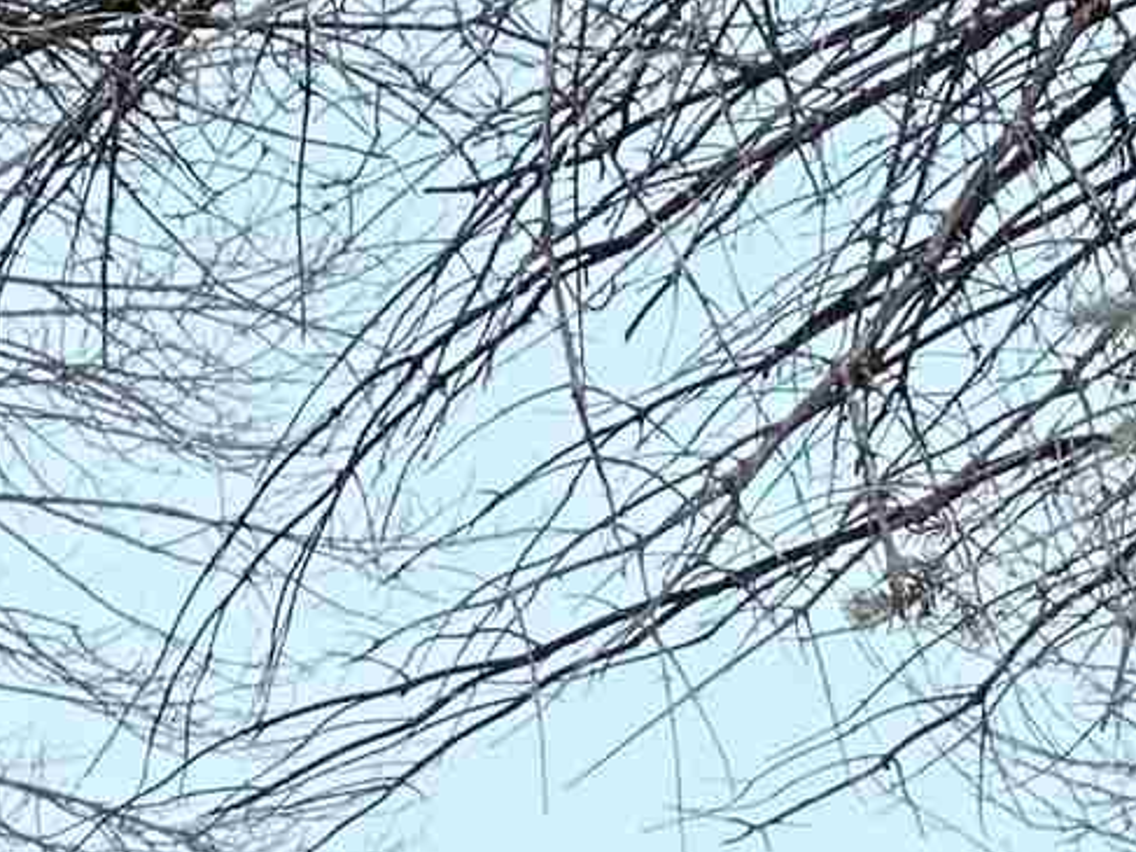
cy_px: 2589
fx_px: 15945
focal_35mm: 486
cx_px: 924
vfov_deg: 3.0
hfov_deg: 4.1
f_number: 2.8
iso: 32
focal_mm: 9
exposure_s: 1/1033
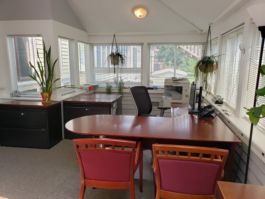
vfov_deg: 53.1
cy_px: 100
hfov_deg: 67.3
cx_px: 132
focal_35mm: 26
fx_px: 199
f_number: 2.4
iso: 64
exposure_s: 1/120
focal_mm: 4.3
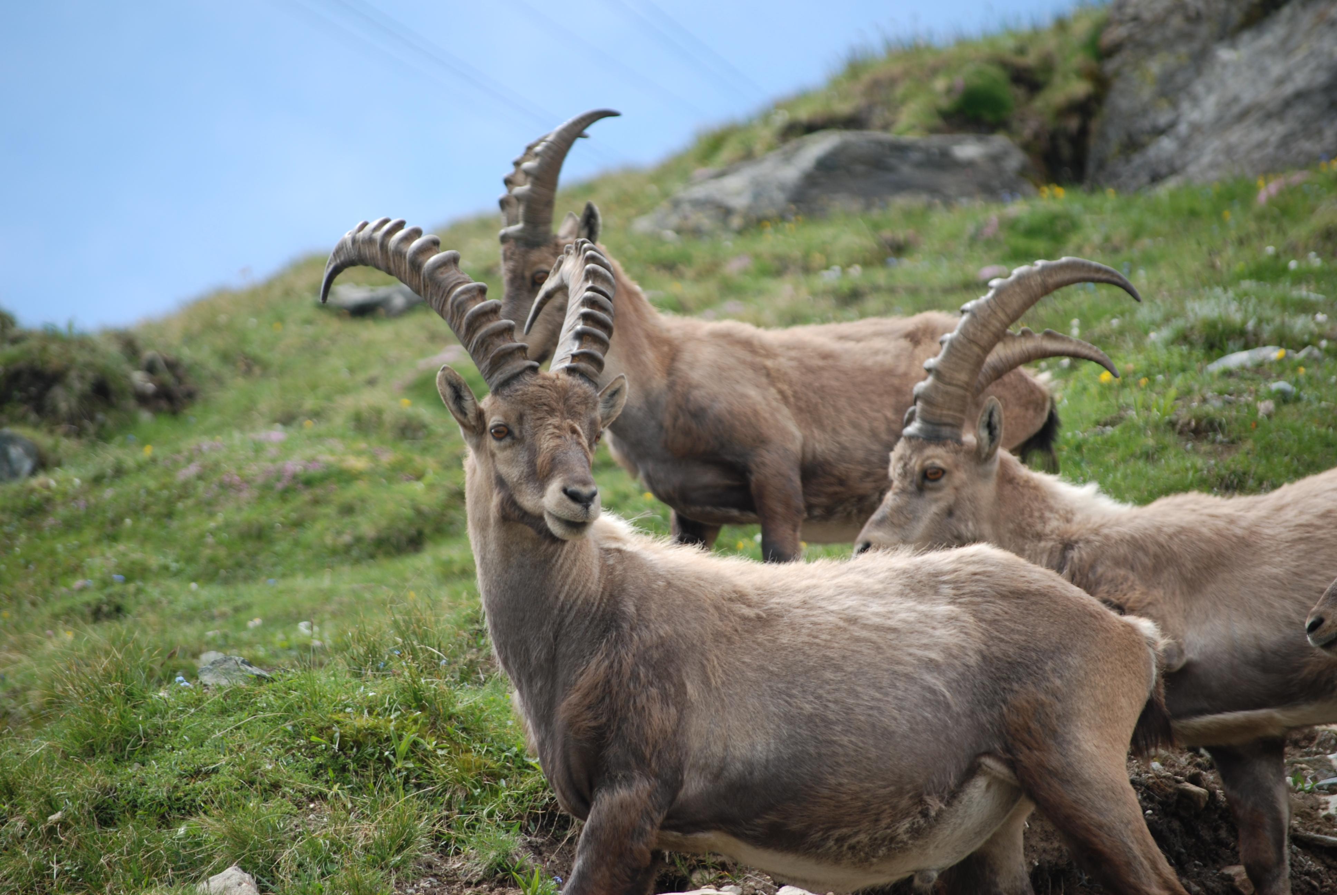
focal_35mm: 202
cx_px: 668
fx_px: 7530
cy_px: 448
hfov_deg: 10.1
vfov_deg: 6.8
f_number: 5
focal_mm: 135
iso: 100
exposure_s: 1/250
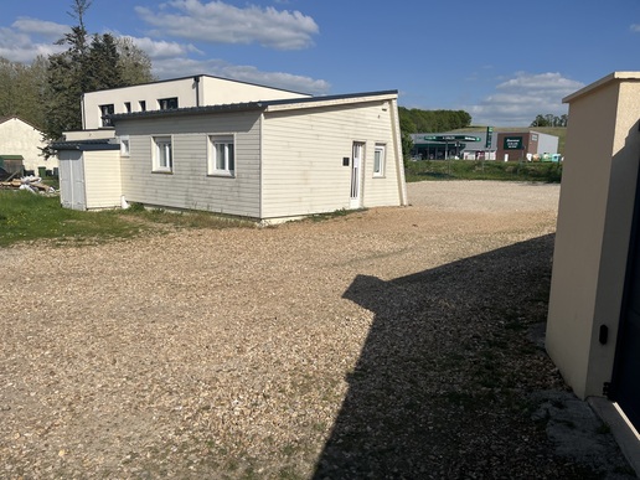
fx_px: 481
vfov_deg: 53.1
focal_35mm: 26
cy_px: 240
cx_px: 320
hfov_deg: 67.3
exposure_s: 1/7874
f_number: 1.6
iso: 50
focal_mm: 5.1
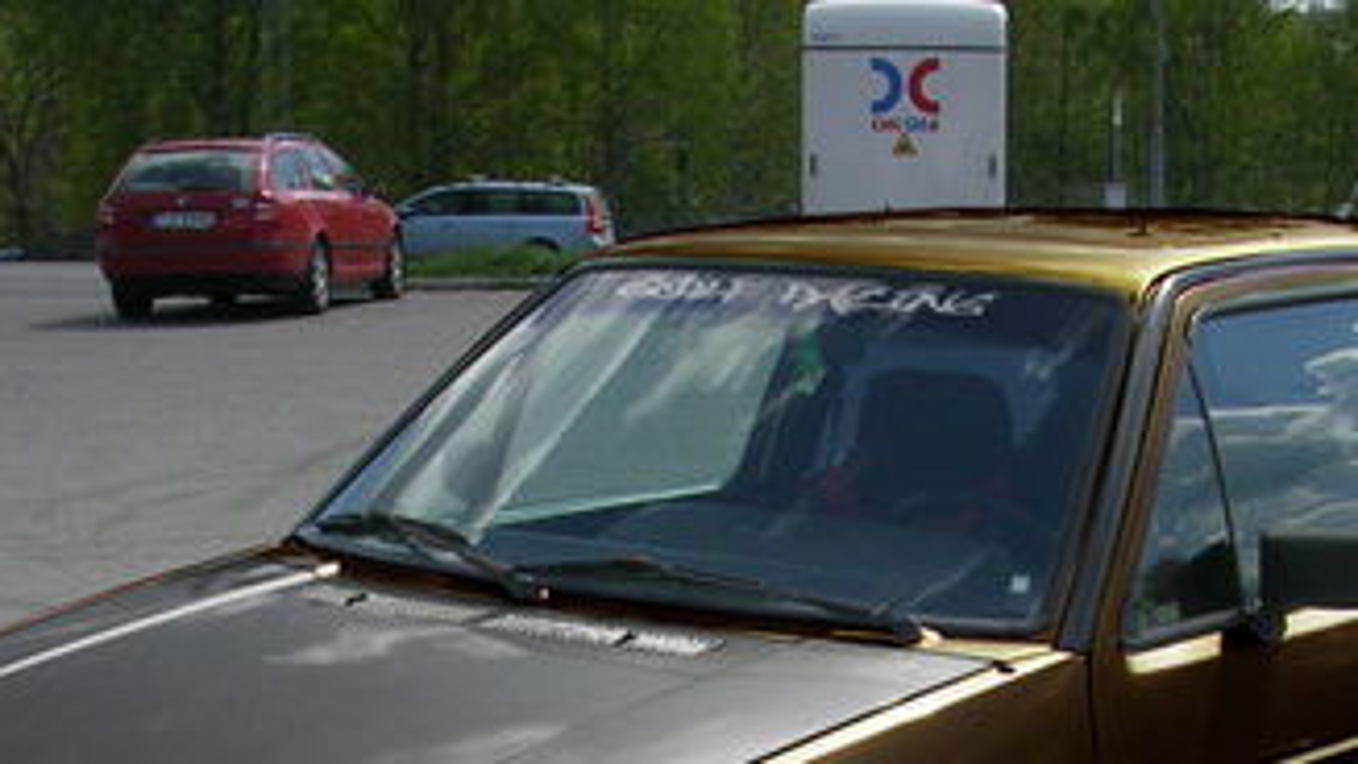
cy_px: 864
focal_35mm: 81
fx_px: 2917
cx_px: 893
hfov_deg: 26.1
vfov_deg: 14.5
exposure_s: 1/295
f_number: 5.6
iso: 50
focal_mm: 5.8
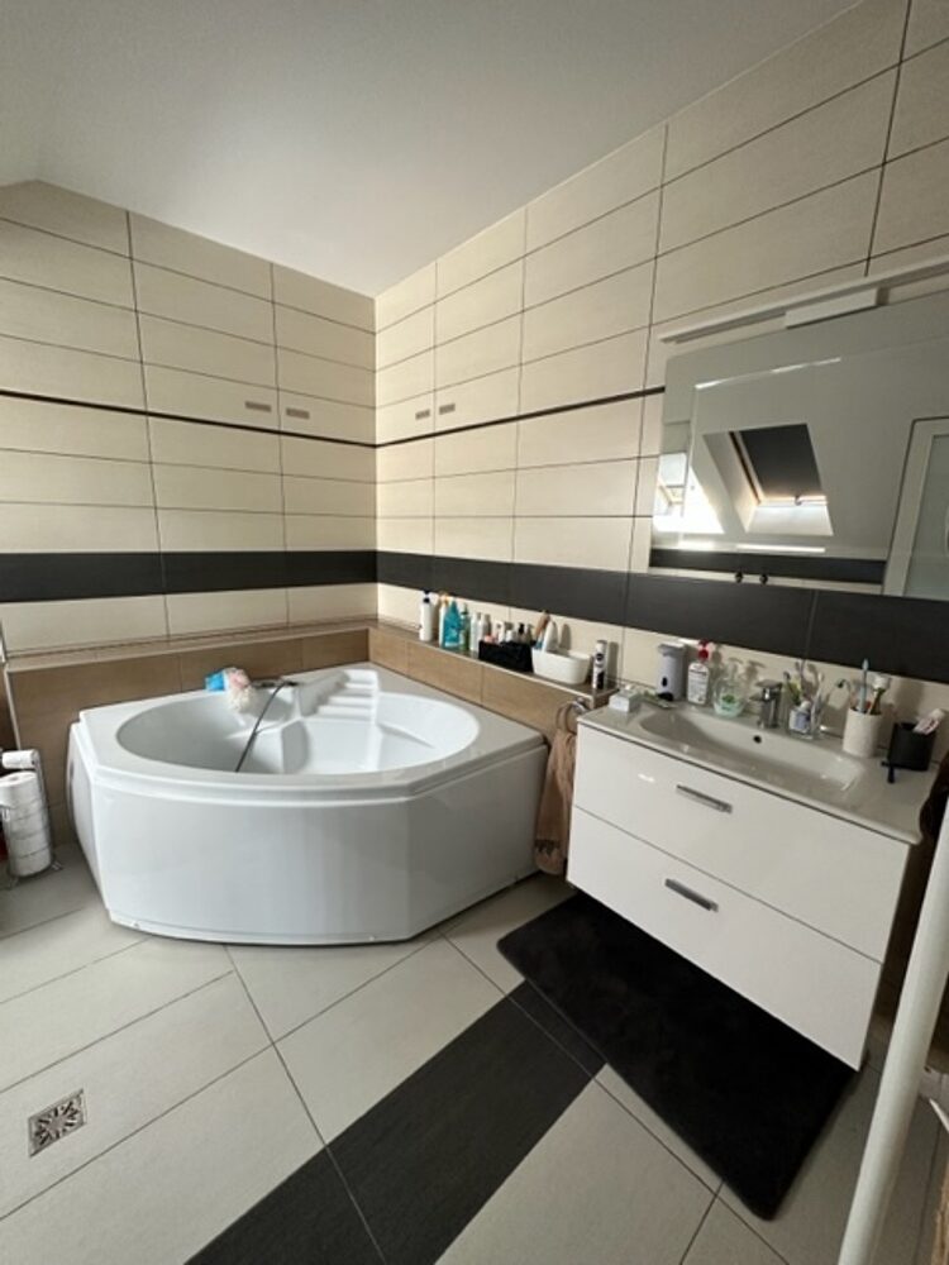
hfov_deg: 85.7
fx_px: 512
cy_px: 632
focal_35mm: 14
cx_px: 474
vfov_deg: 102.1
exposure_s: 1/99
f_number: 2.2
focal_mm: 2.22
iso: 250
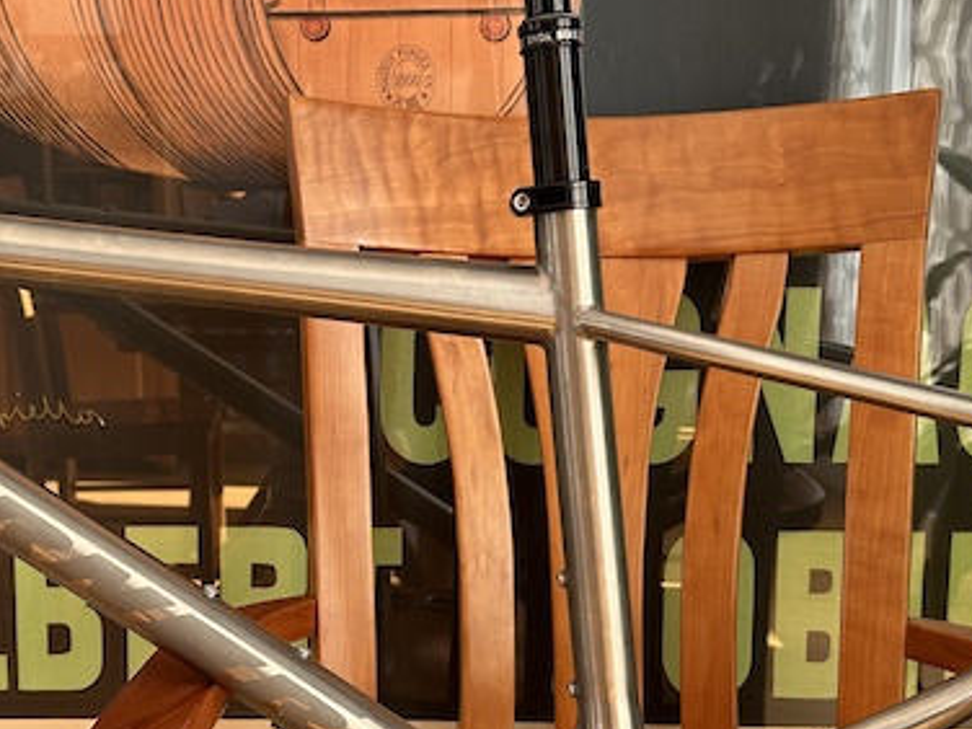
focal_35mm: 51
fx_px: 1432
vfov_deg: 28.5
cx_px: 390
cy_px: 445
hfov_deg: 37.4
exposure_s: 1/121
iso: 64
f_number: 1.78
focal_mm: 6.86
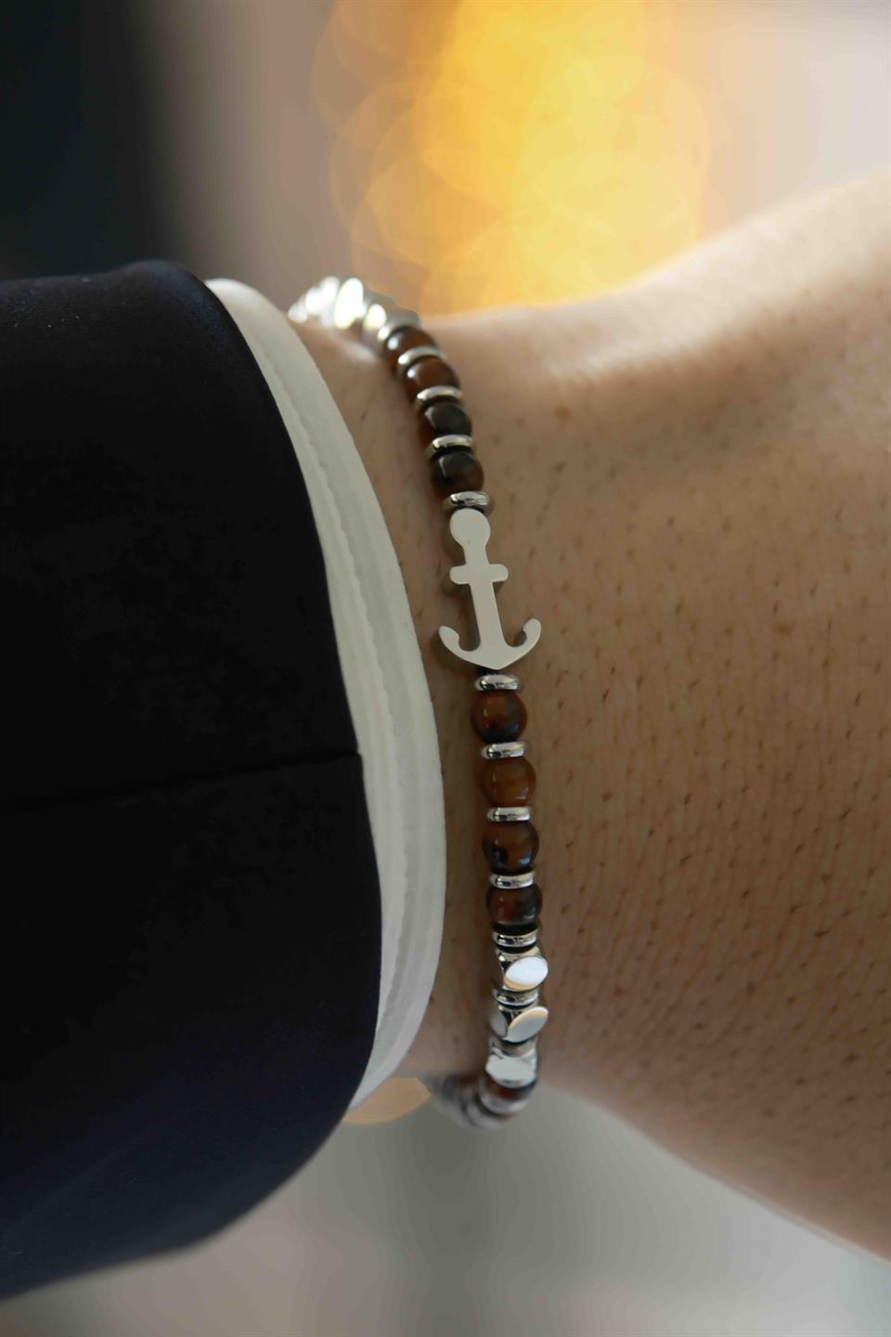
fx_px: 4455
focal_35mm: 120
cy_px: 668
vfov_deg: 17.1
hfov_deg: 11.4
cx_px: 446
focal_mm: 80
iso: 400
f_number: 4
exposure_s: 1/30
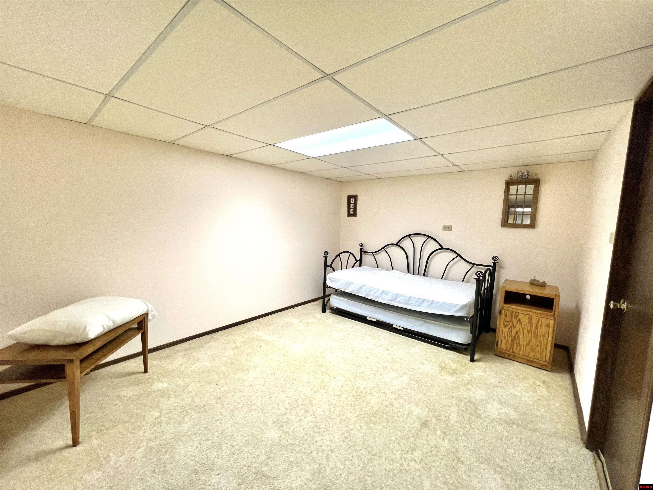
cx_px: 326
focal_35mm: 13
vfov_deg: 89.9
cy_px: 245
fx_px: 245
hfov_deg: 106.2
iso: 160
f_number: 1.8
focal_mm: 1.57
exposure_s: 1/60
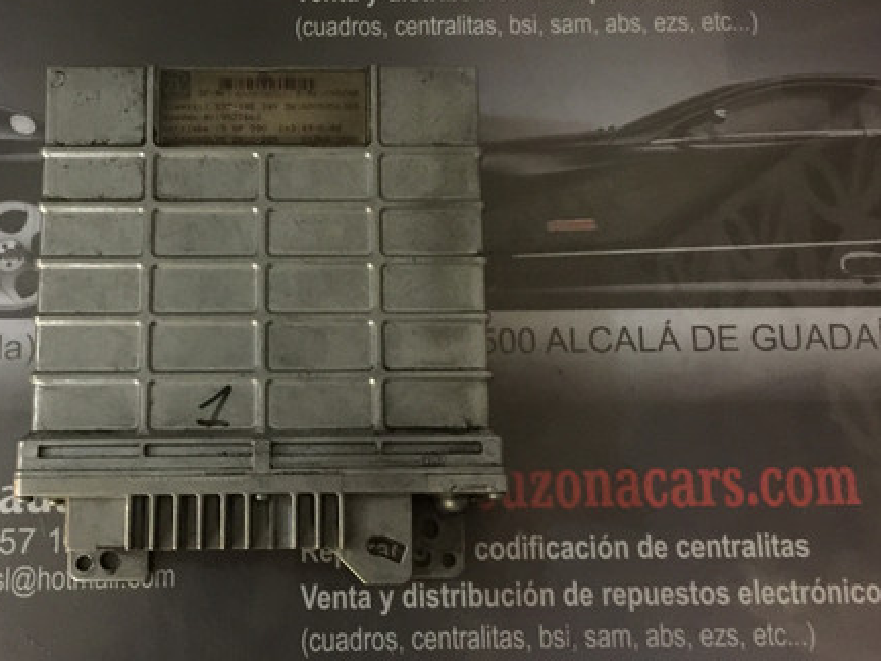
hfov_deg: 43.5
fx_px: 1094
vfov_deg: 33.6
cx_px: 330
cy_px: 318
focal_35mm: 43
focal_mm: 4.15
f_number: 2.2
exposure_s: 1/4
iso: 160
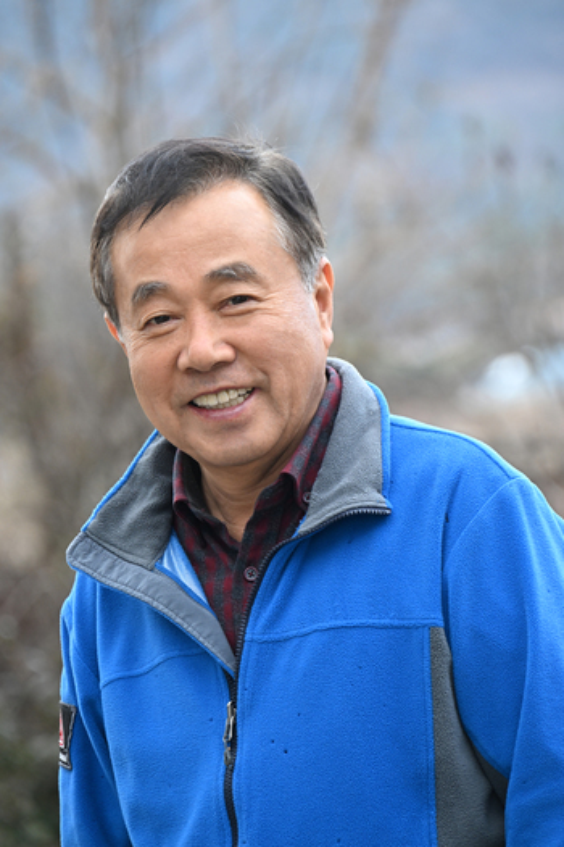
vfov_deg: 10.3
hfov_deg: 6.9
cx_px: 282
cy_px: 424
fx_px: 4700
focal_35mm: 200
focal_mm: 200
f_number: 7.1
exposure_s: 1/125
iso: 800
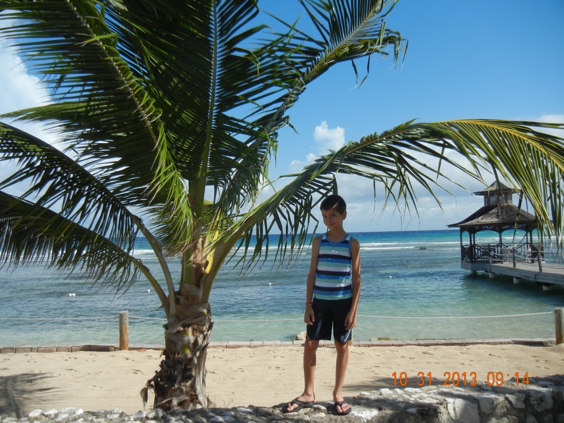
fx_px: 489
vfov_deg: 46.8
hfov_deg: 60.0
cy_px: 212
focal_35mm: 30
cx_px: 282
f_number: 7
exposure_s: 1/474
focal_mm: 5.4
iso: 160
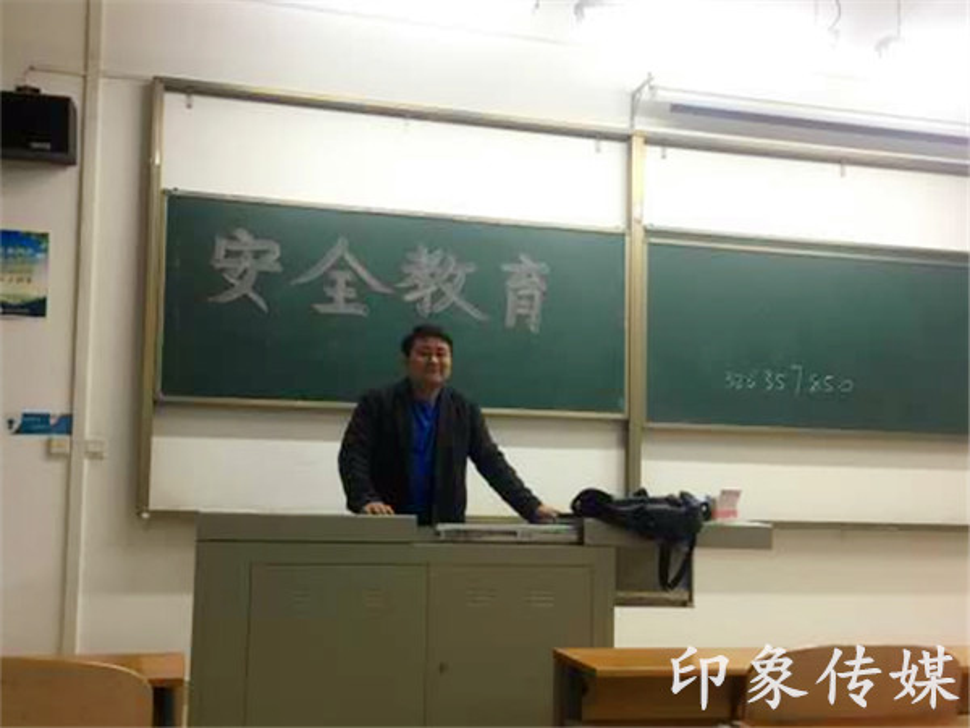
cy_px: 364
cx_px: 485
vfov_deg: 48.2
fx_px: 813
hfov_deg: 61.7
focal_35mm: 29
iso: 125
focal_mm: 4.15
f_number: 2.2
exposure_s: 1/33
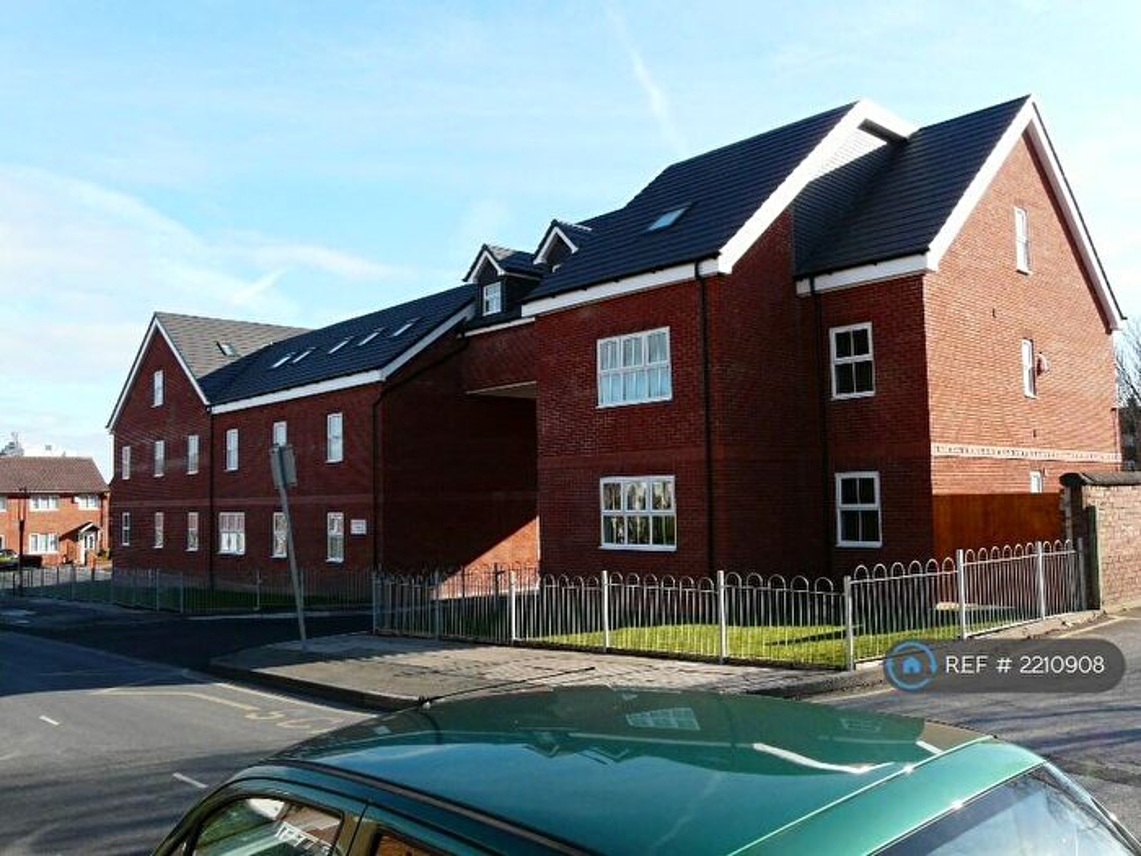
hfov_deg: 61.7
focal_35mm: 29
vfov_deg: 48.2
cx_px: 570
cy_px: 428
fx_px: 956
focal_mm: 4.7
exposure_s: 1/200
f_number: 5.6
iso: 100
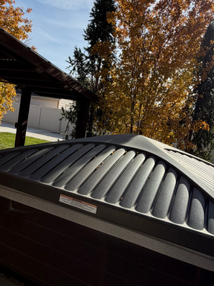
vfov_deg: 63.3
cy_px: 130
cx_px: 114
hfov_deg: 49.7
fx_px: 231
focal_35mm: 28
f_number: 2.2
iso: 25
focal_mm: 2.22
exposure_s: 1/799
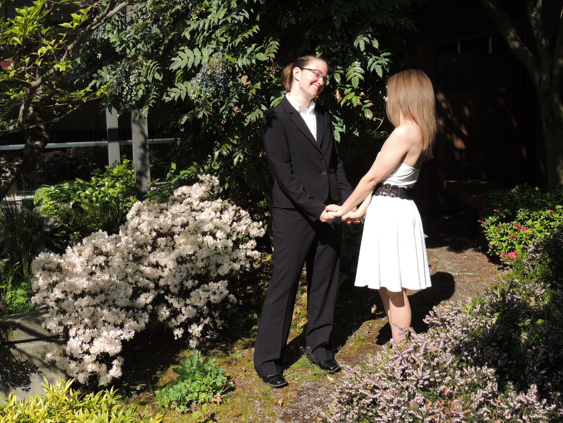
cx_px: 282
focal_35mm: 43
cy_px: 212
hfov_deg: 43.9
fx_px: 699
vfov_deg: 33.6
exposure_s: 1/800
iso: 100
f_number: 3.4
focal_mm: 7.6
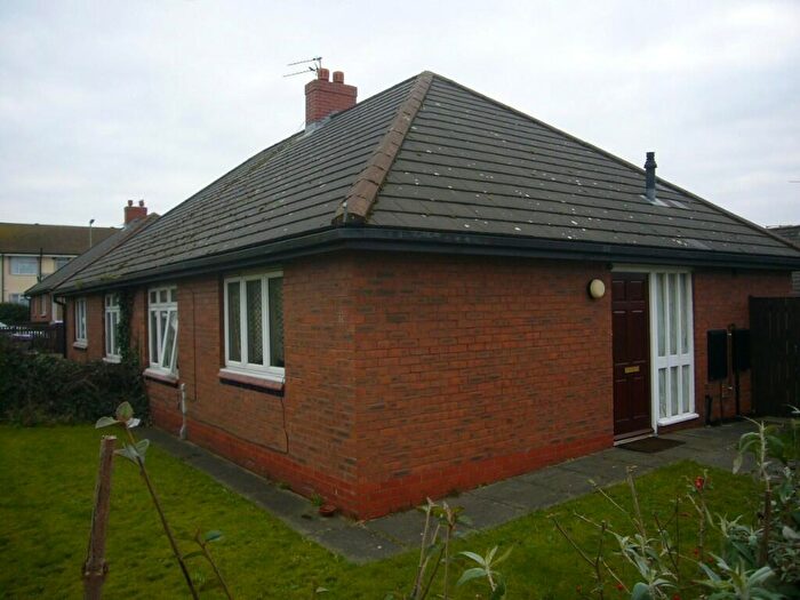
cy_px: 300
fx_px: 647
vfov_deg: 49.7
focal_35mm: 28
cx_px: 400
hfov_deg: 63.4
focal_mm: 4.6
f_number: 2.8
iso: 80
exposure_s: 1/200
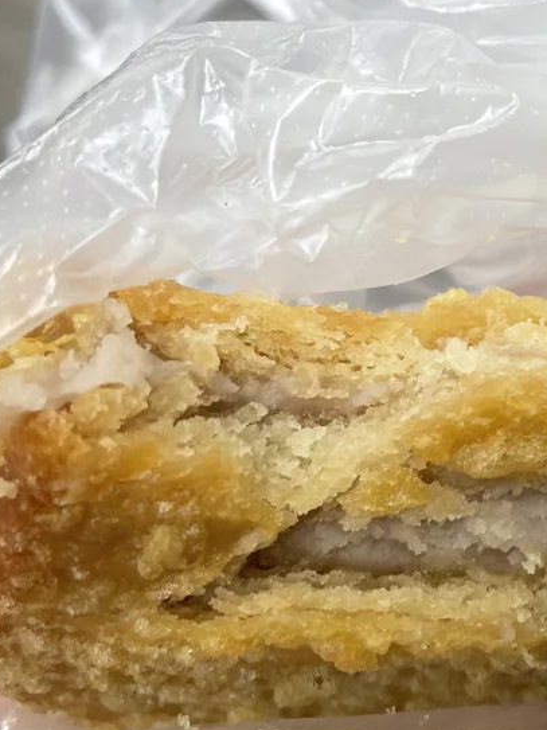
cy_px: 263
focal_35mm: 69
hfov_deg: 20.0
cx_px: 652
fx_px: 1454
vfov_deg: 28.0
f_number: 1.6
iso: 40
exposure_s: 1/121
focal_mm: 4.2
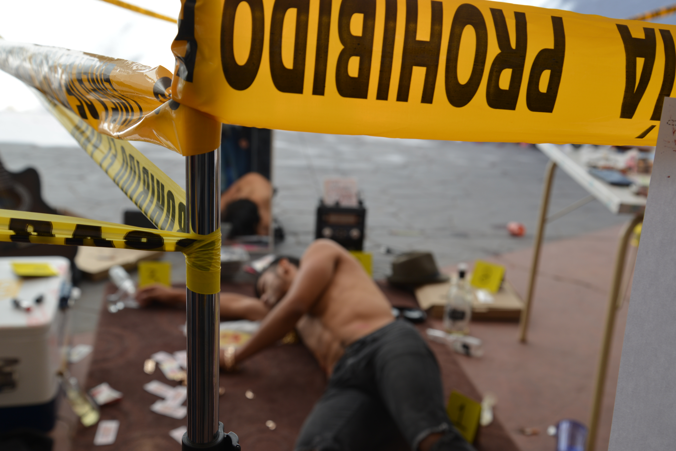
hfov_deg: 42.7
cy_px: 226
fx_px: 864
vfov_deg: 29.3
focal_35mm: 46
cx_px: 338
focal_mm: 46
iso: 200
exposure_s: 1/160
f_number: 6.3
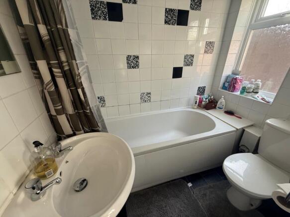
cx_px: 145
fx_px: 117
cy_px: 108
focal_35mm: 14
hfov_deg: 102.1
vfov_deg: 85.7
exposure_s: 1/99
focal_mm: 2.22
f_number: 2.2
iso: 125
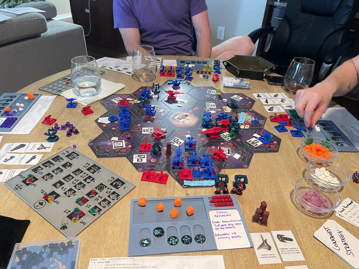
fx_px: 259
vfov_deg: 54.9
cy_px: 134
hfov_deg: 69.4
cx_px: 180
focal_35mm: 25
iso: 500
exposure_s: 1/30
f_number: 1.6
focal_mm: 5.1
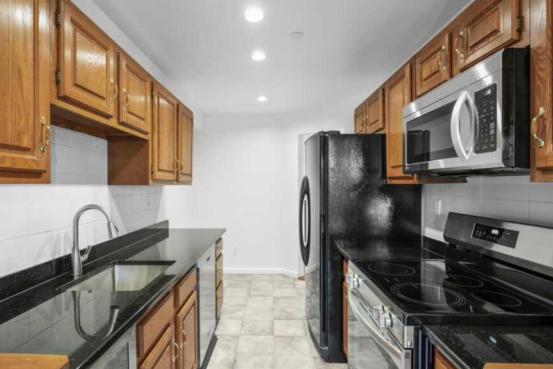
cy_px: 190
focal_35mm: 19
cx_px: 265
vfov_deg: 64.6
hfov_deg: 86.9
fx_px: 292
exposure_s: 1/4
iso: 1250
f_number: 7.1
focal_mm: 16
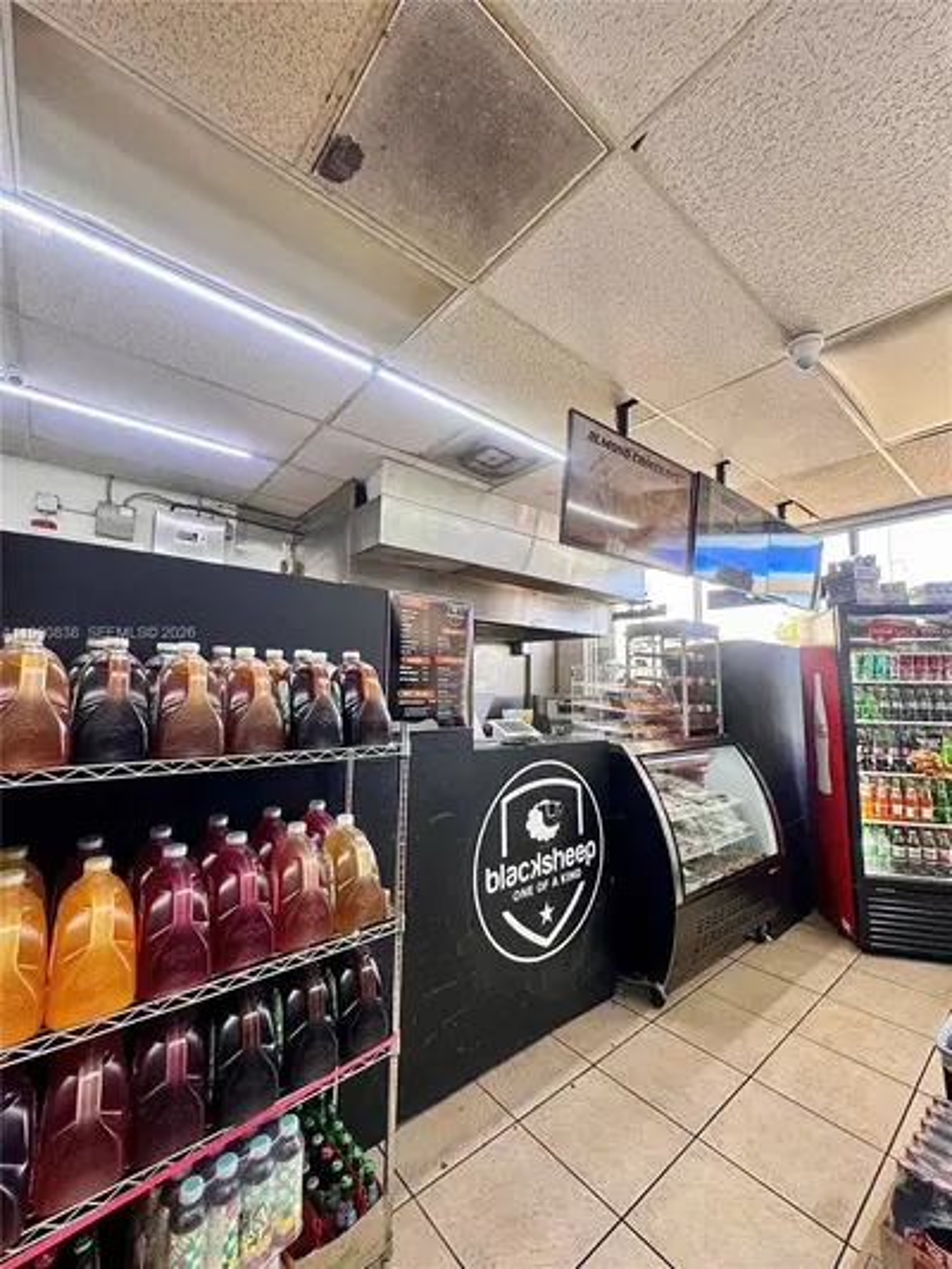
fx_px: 513
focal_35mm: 14
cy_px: 634
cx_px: 476
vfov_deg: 102.1
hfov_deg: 85.7
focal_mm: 2.22
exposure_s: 1/120
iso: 160
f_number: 2.2
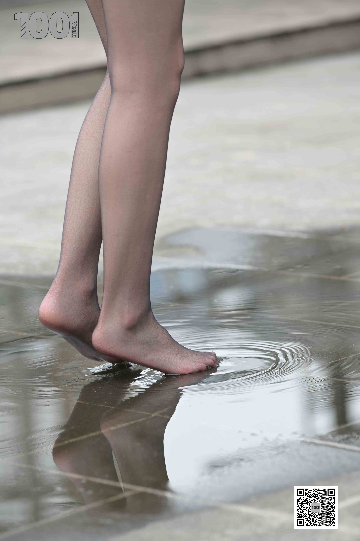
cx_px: 180
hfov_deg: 8.1
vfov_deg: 12.1
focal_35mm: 170
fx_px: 2550
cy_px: 270
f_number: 4
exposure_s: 1/320
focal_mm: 170
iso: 200
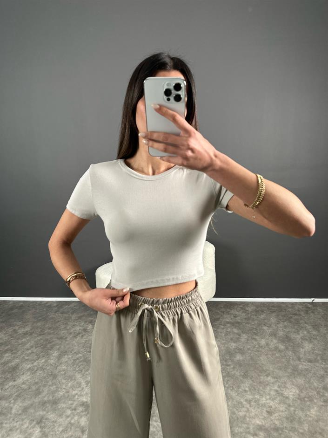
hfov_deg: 56.8
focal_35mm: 24
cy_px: 219
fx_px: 303
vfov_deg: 71.6
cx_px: 164
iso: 160
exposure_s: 1/121
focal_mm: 6.86
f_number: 1.78
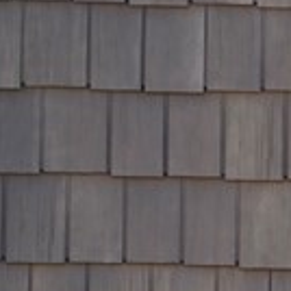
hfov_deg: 3.2
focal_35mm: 518
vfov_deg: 3.4
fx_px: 4927
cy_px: 562
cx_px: 1175
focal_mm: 75
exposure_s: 1/250
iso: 125
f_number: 4.5
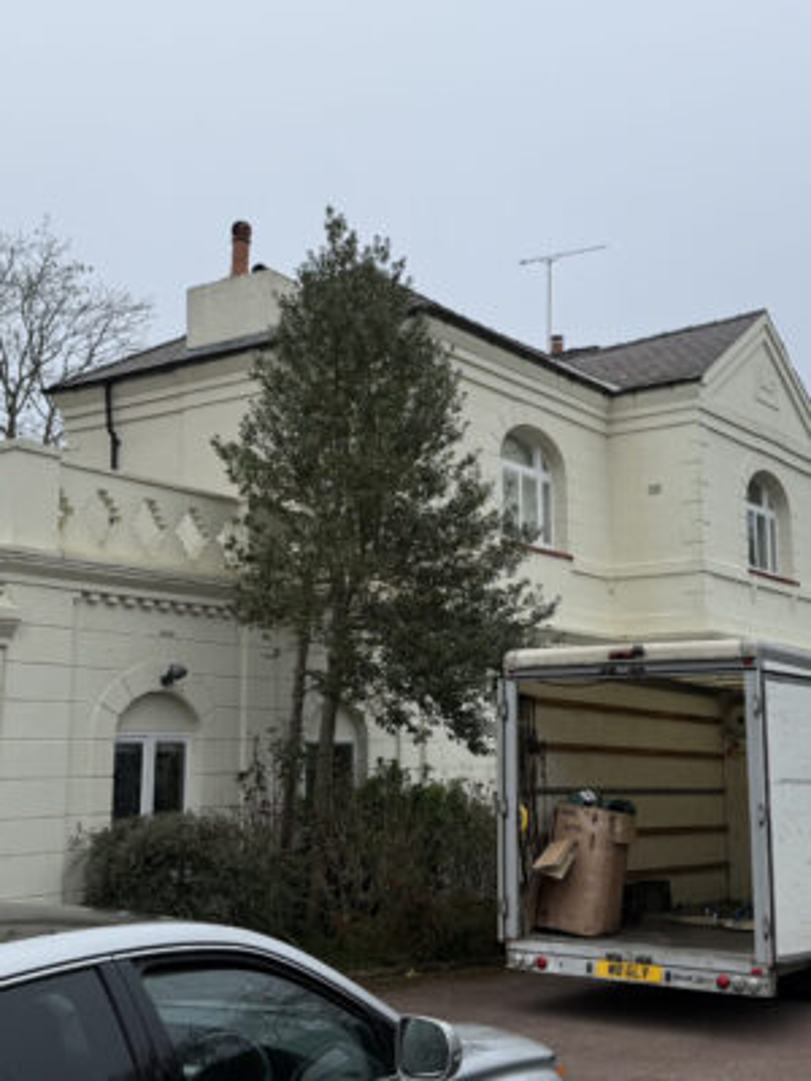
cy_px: 540
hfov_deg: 56.8
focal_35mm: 24
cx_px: 406
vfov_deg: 71.6
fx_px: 750
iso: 80
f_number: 1.78
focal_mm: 6.76
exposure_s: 1/1689
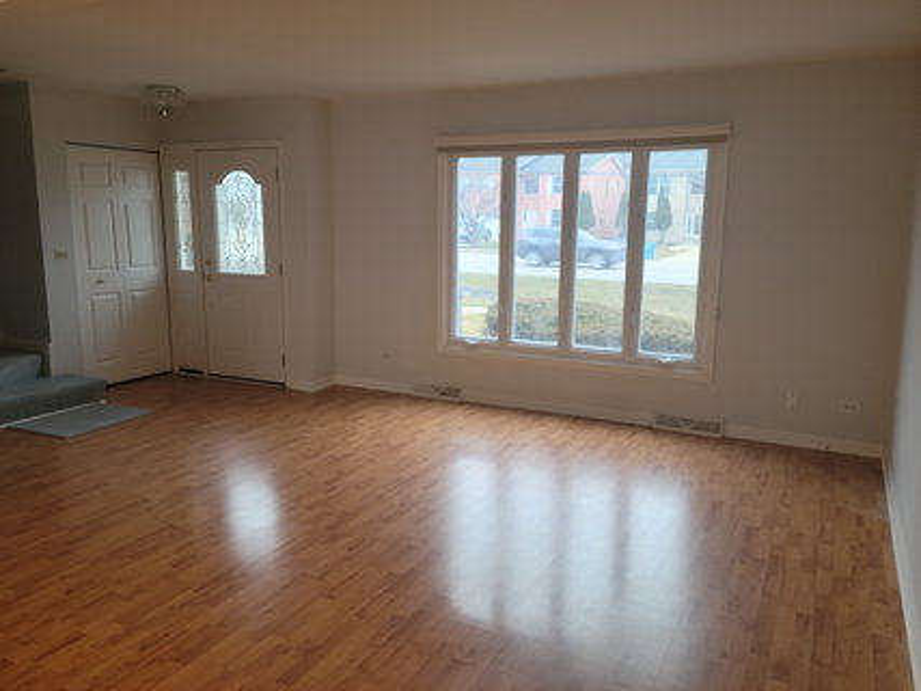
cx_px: 460
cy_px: 346
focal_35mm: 28
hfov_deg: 63.5
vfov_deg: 49.7
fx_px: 745
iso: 200
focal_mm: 5.9
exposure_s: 1/60
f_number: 2
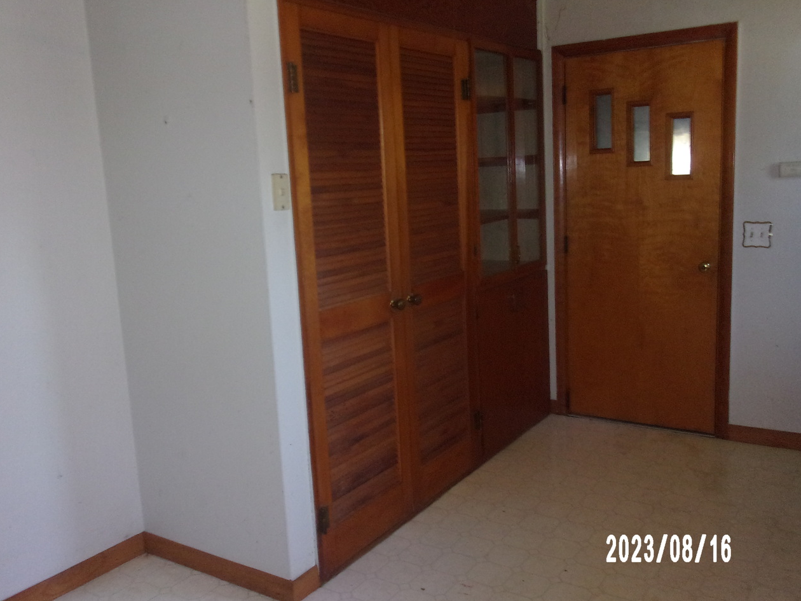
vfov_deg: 44.1
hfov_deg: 56.8
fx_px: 740
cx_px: 409
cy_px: 281
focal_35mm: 32
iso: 250
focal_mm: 5.1
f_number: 3.9
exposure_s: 1/34
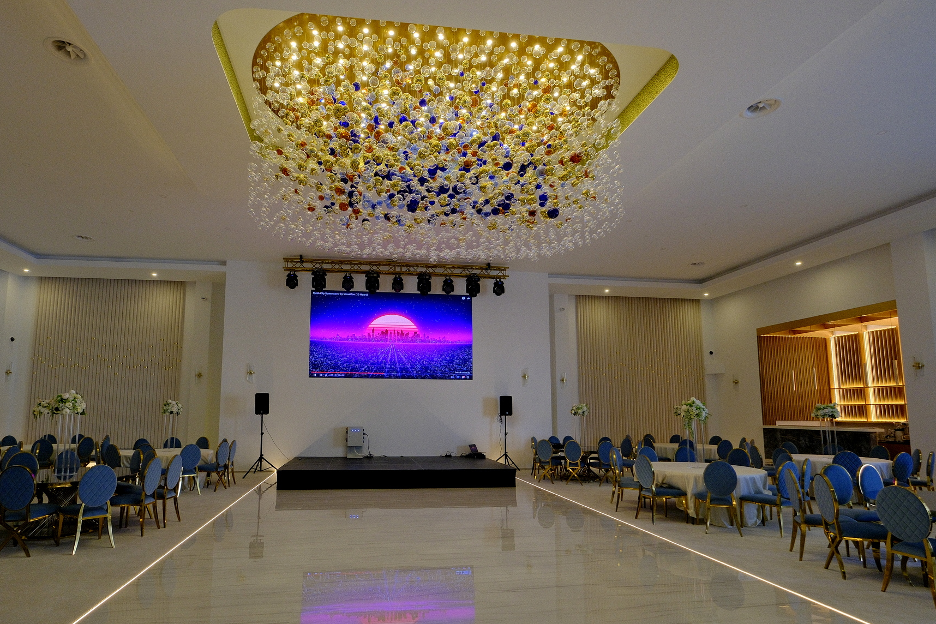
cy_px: 362
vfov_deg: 67.0
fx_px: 468
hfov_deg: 89.5
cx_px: 407
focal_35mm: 18
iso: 640
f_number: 4
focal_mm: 10
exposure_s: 1/40
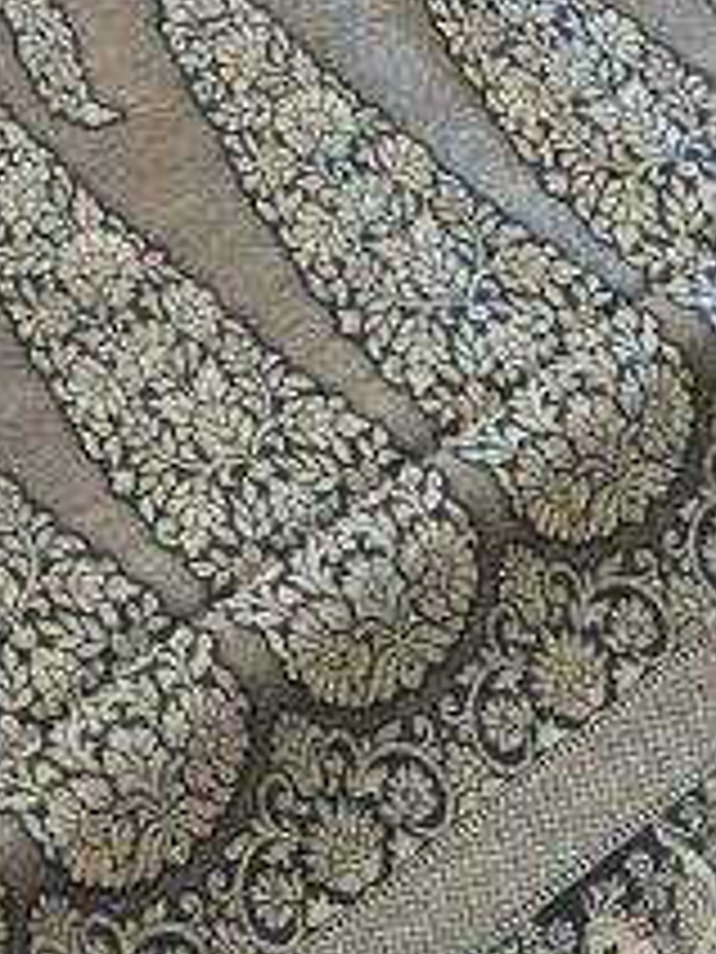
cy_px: 376
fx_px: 3696
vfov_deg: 14.7
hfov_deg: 10.8
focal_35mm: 134
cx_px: -272
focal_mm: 6.86
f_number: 1.78
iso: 160
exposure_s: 1/60
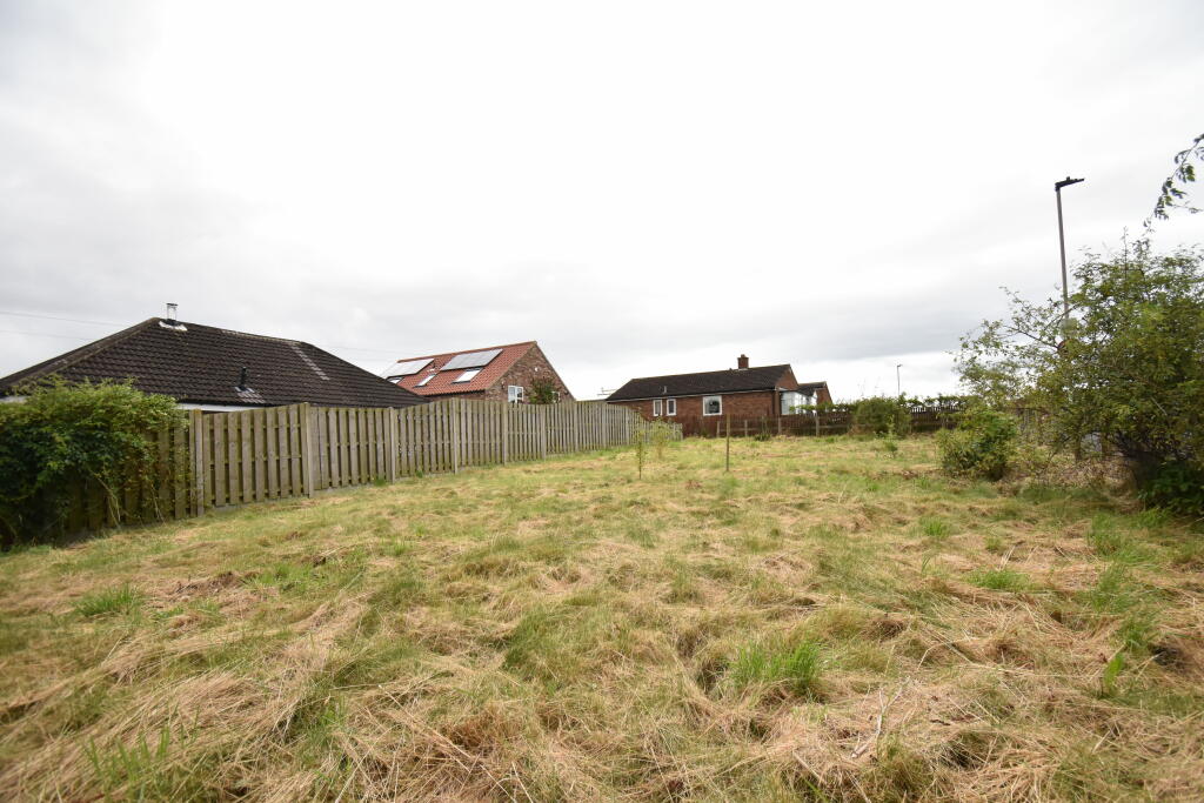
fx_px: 502
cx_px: 602
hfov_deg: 100.4
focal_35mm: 15
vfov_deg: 77.3
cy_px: 402
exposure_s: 1/1000
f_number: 4.5
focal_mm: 10
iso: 640
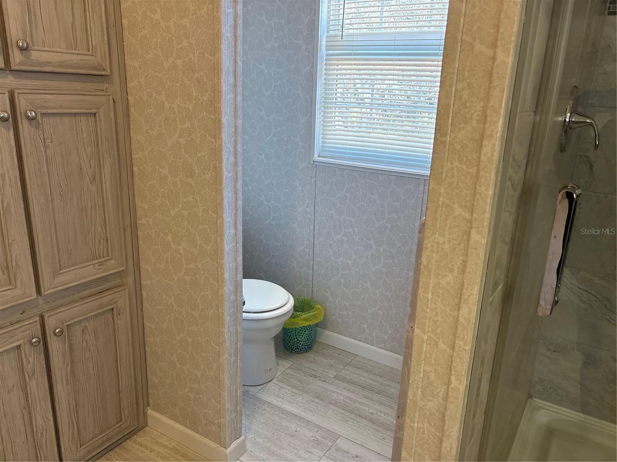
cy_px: 231
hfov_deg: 67.3
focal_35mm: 26
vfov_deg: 53.1
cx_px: 308
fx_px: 463
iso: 200
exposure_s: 1/120
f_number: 1.6
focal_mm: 5.96
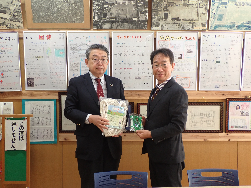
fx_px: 297
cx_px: 126
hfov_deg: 45.8
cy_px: 94
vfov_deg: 35.1
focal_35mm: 41
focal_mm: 7.31
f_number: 2.8
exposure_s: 1/80
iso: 200
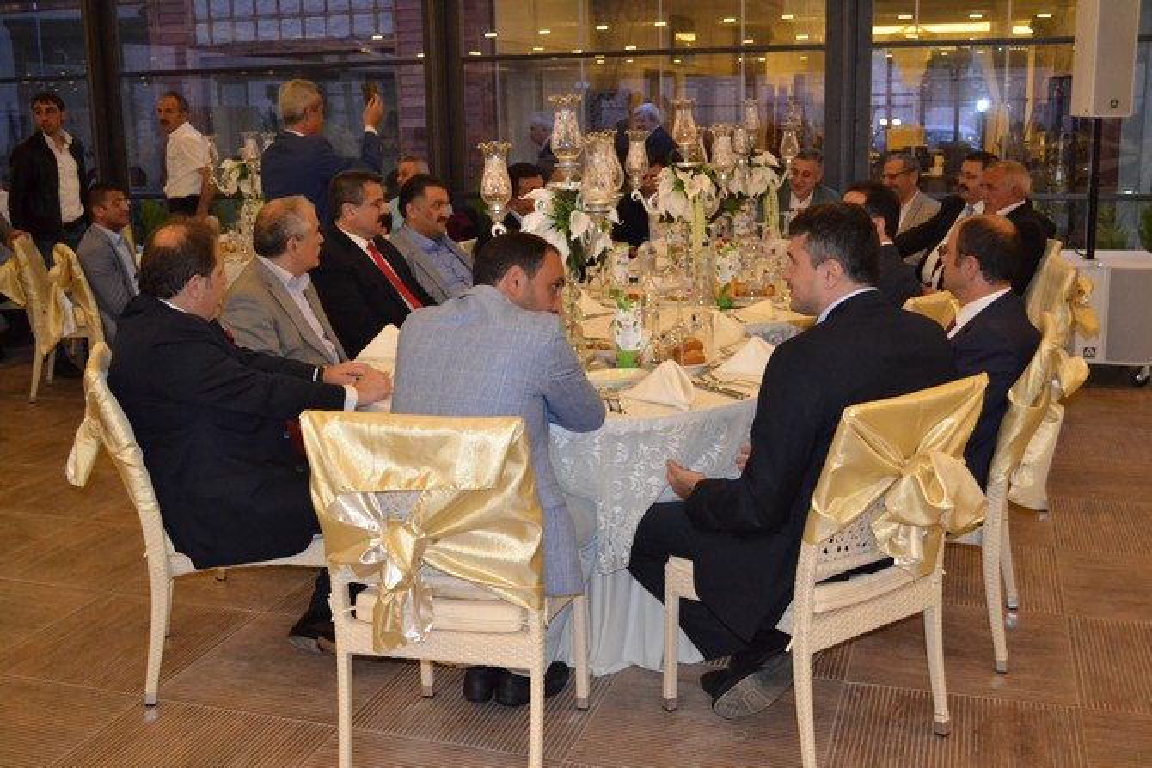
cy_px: 384
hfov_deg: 53.1
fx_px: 1152
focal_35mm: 36
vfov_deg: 36.9
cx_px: 576
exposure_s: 1/60
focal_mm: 24
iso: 3200
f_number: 4
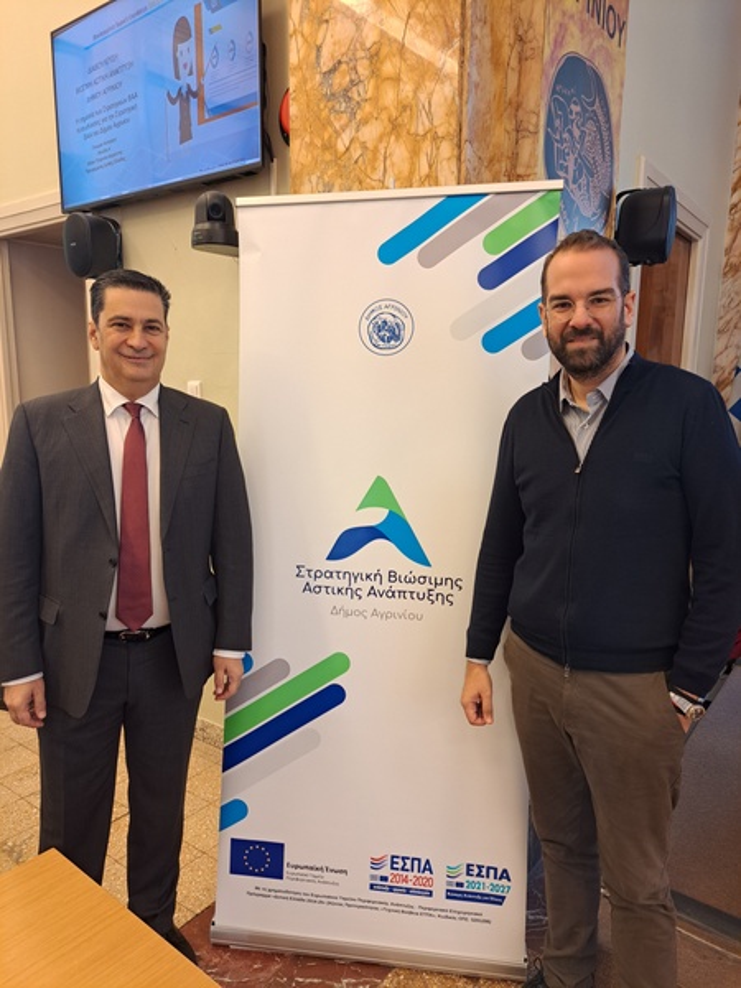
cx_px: 370
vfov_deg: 71.6
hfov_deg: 56.8
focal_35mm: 24
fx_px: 685
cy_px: 494
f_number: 1.8
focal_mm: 5.23
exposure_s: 1/50
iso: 200
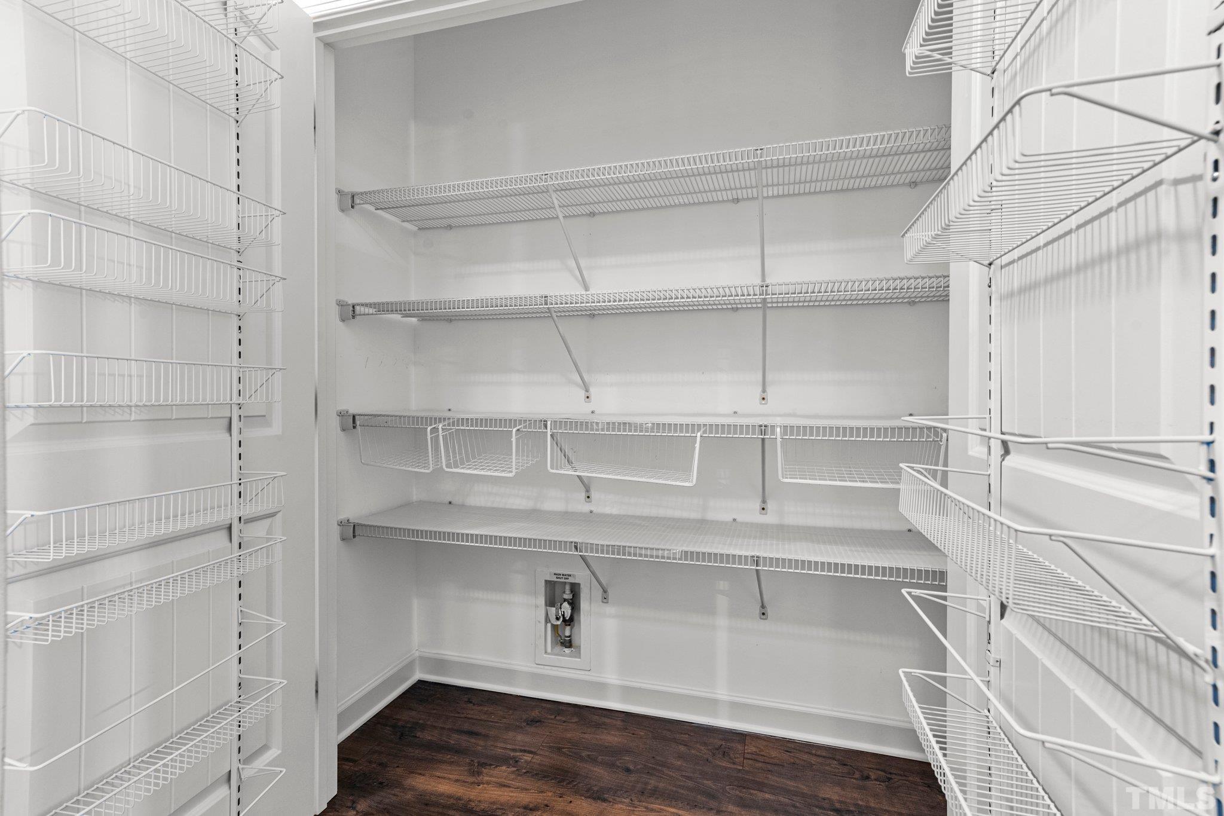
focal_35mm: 17
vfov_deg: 70.4
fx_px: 578
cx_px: 612
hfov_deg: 93.3
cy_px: 408
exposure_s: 2
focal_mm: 17
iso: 400
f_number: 7.1
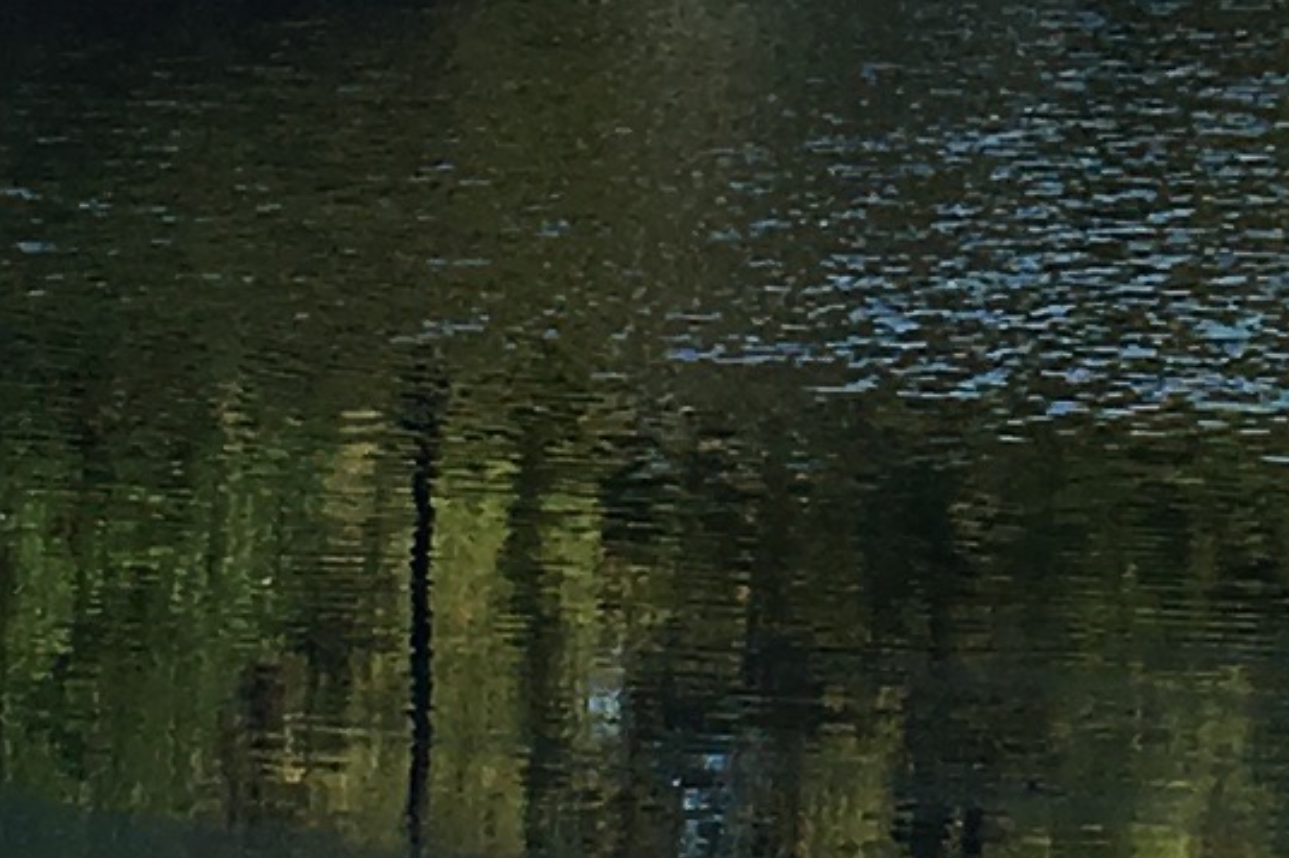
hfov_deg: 9.0
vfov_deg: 6.0
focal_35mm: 227
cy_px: -260
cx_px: 1344
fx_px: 8125
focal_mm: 4.15
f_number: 2.2
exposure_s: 1/754
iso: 25
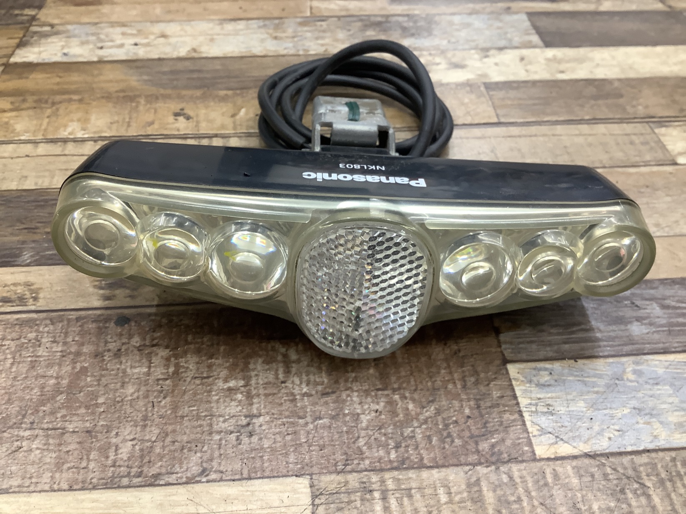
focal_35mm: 31
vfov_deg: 45.5
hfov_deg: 58.3
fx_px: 614
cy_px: 257
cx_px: 343
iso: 125
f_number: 2.4
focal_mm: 3.3
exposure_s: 1/50
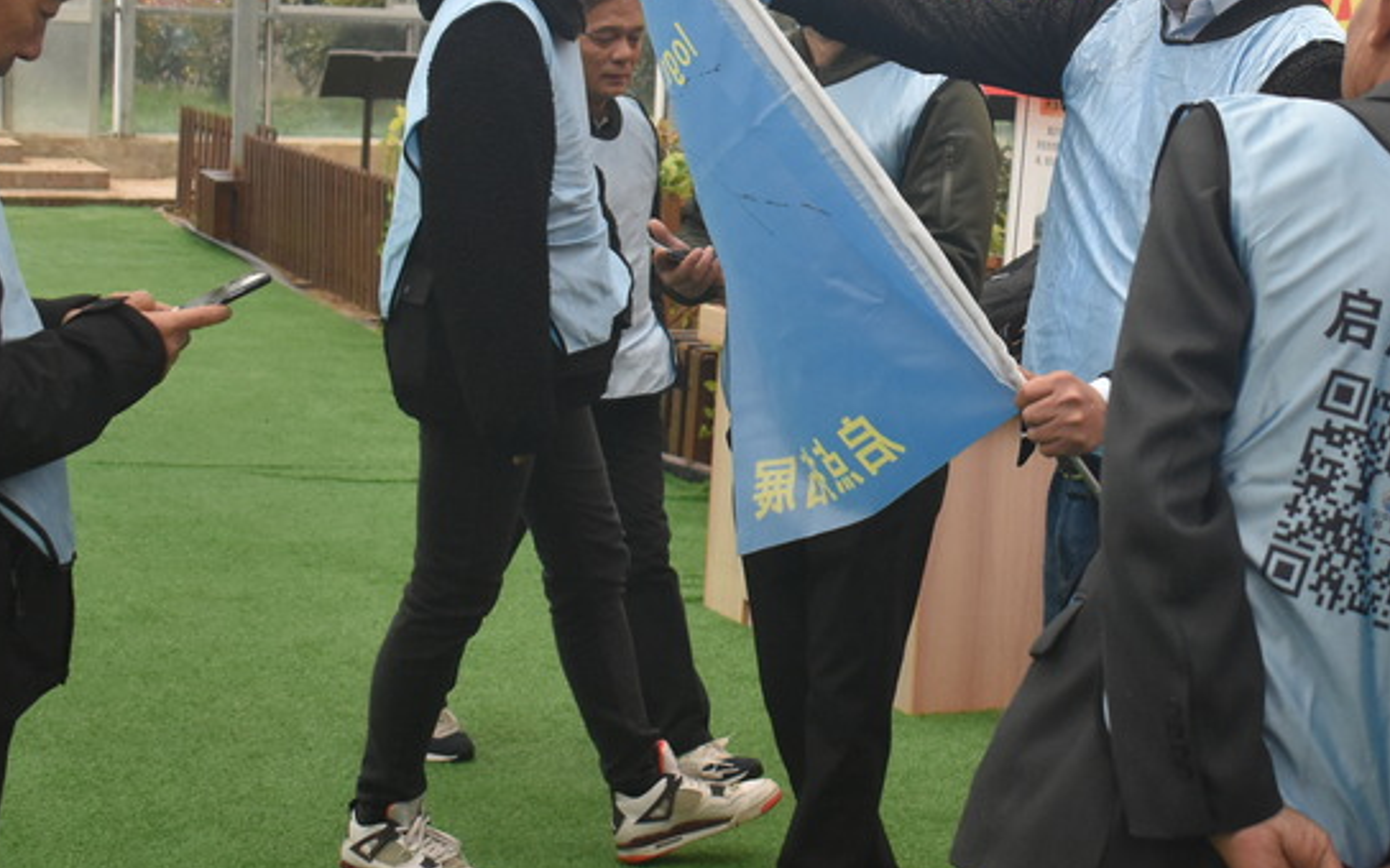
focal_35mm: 76
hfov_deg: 26.9
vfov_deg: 17.1
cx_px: 997
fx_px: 2877
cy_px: 262
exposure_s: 1/500
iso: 1400
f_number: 4
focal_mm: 27
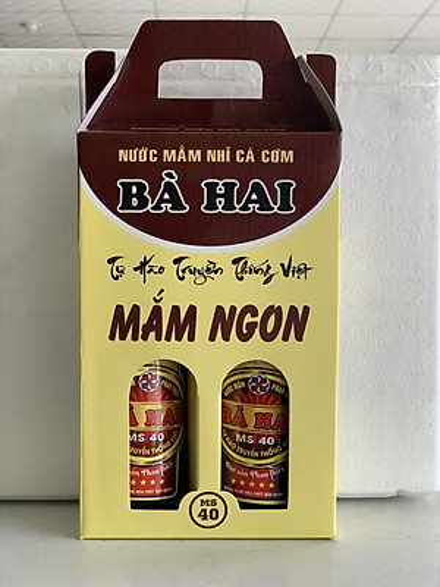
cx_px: 220
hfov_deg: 28.0
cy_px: 294
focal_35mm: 52
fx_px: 881
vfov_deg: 36.8
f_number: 2.4
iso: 50
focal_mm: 6
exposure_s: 1/122
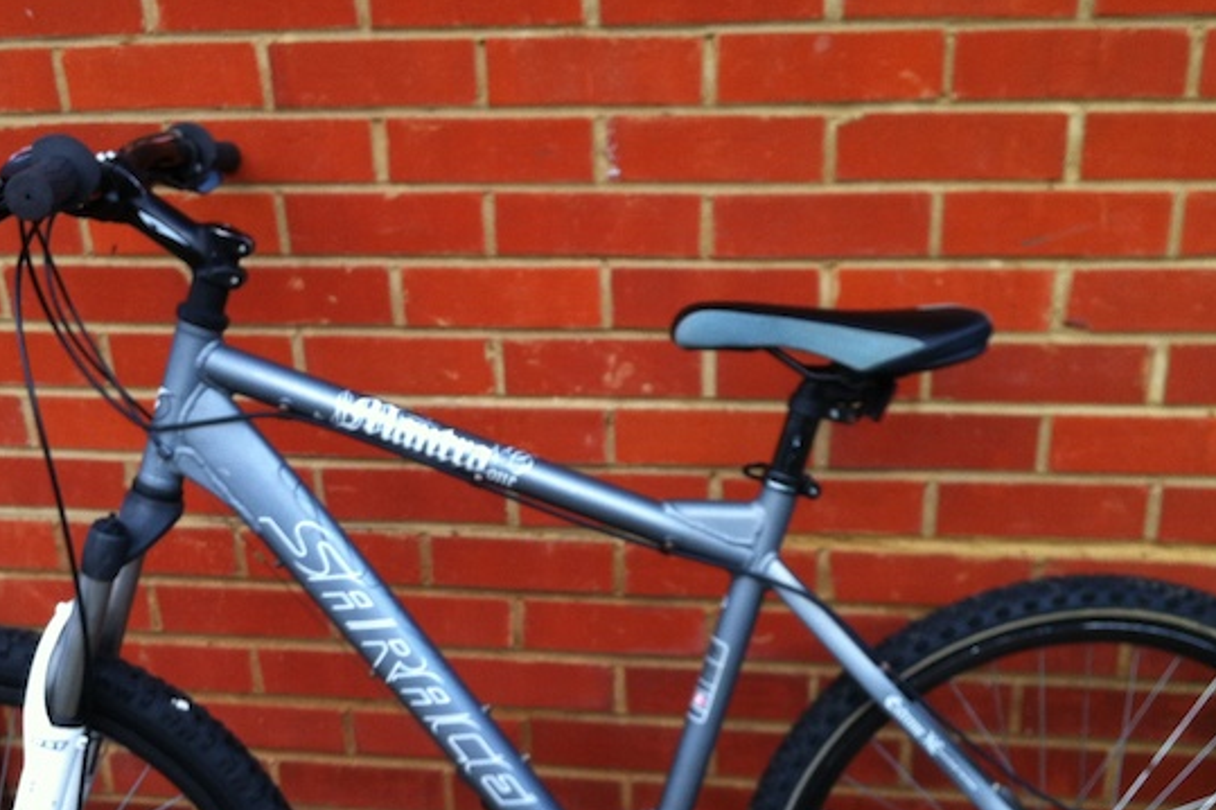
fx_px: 1823
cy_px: 645
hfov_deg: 36.8
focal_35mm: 54
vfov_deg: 24.6
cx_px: 517
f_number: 2.8
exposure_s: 1/24
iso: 80
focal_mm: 3.85
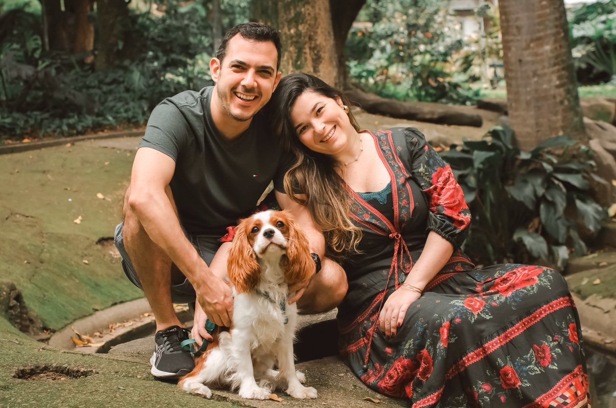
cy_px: 204
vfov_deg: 25.6
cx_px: 308
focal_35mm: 52
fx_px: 897
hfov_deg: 37.9
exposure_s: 1/200
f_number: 3.5
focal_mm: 35
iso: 160
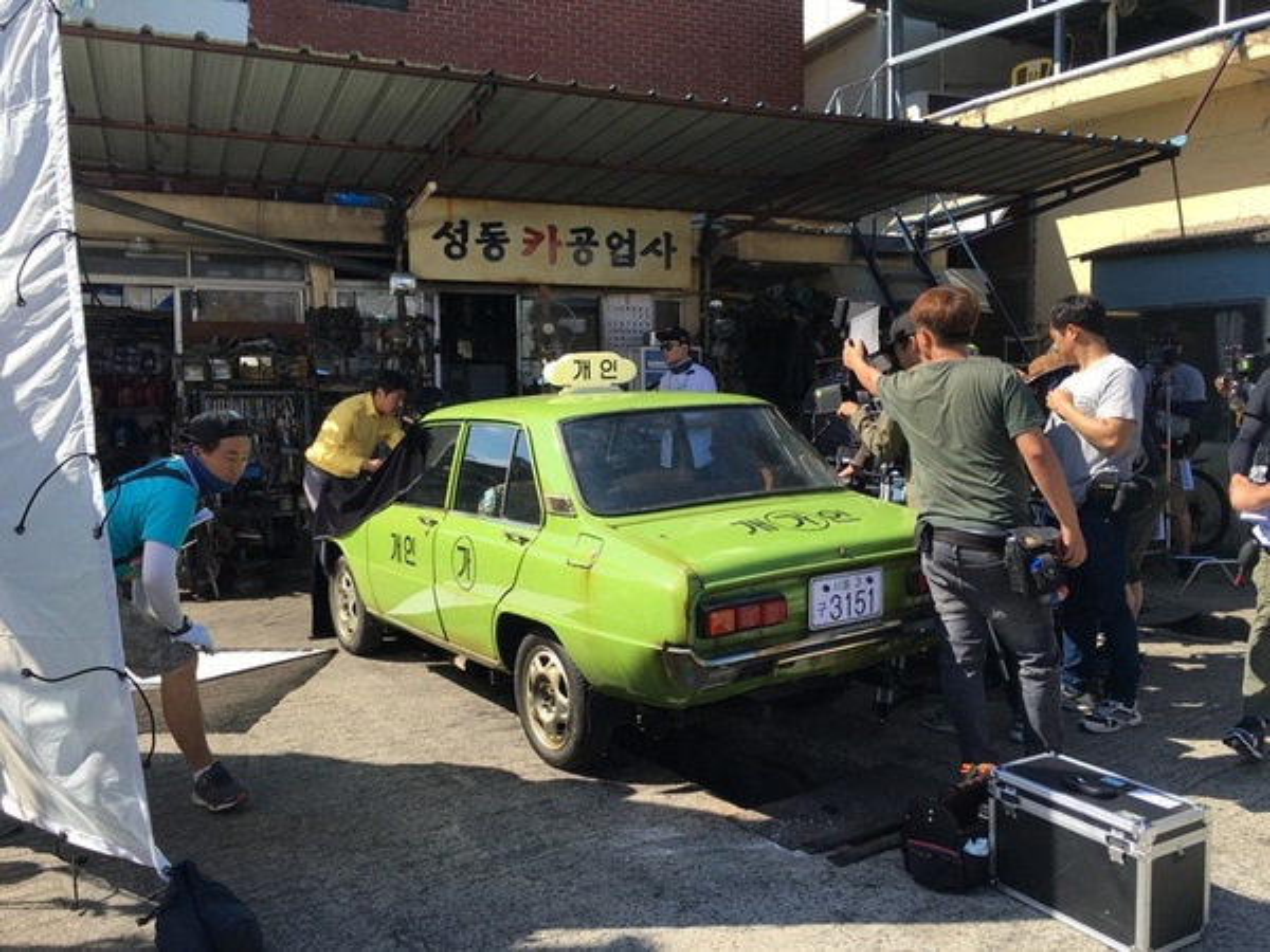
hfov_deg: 61.7
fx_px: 1064
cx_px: 635
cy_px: 476
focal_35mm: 29
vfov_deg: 48.2
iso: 25
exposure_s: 1/864
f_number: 2.2
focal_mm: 4.15
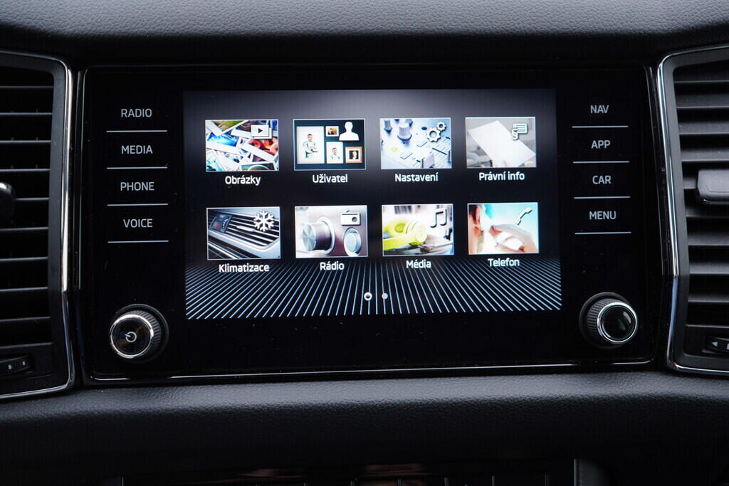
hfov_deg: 53.1
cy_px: 243
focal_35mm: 36
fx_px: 729
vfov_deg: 36.9
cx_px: 364
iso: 125
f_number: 2.8
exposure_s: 1/40
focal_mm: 24
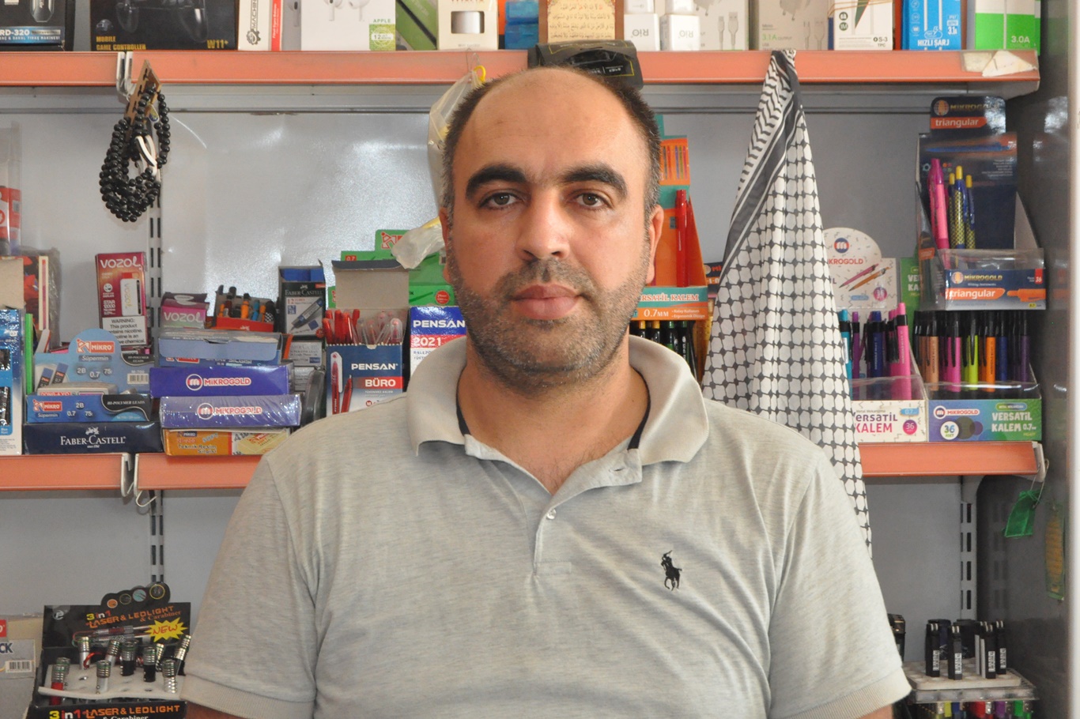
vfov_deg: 18.9
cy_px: 360
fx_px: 2159
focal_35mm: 72
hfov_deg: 28.1
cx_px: 540
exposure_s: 1/80
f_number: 5.6
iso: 3200
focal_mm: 48
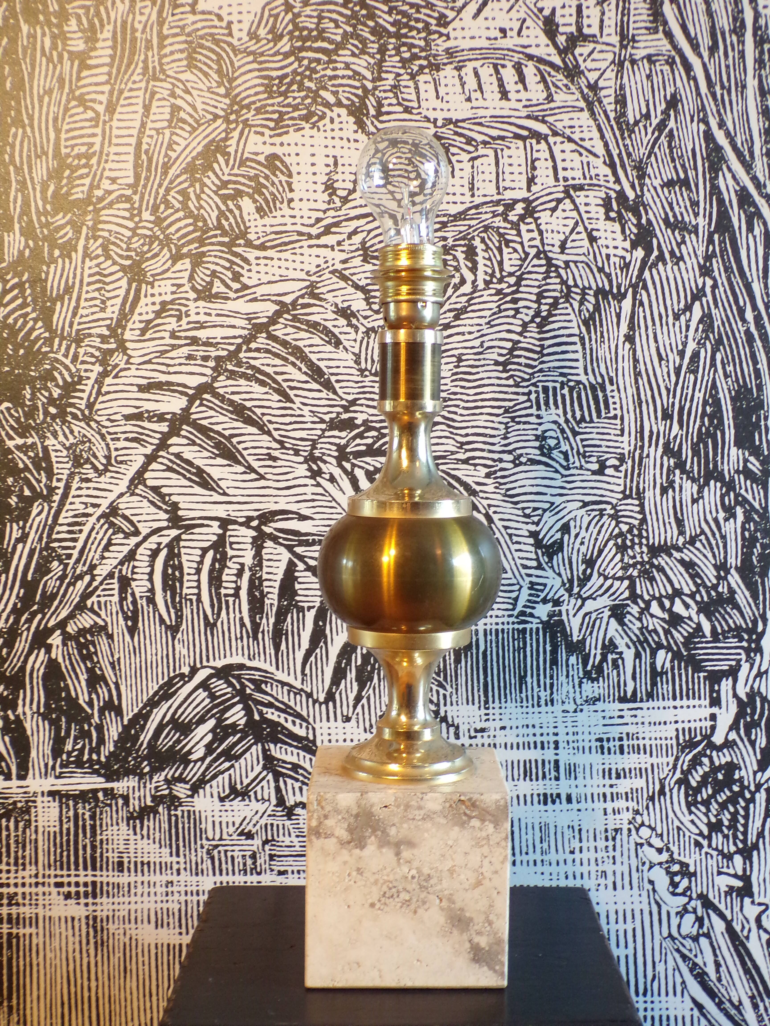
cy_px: 513
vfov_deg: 44.8
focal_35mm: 42
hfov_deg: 34.3
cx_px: 385
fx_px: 1246
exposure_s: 1/17
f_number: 3.4
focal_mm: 7.6
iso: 238
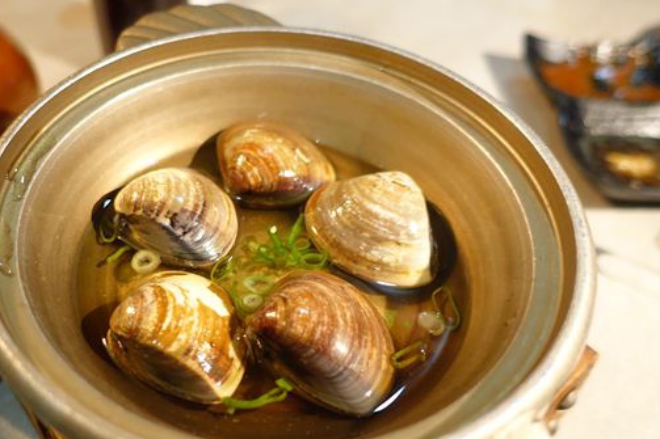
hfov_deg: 59.4
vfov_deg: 42.1
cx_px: 239
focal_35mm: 31
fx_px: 568
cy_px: 265
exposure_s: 1/13
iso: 800
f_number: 1.8
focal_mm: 8.8
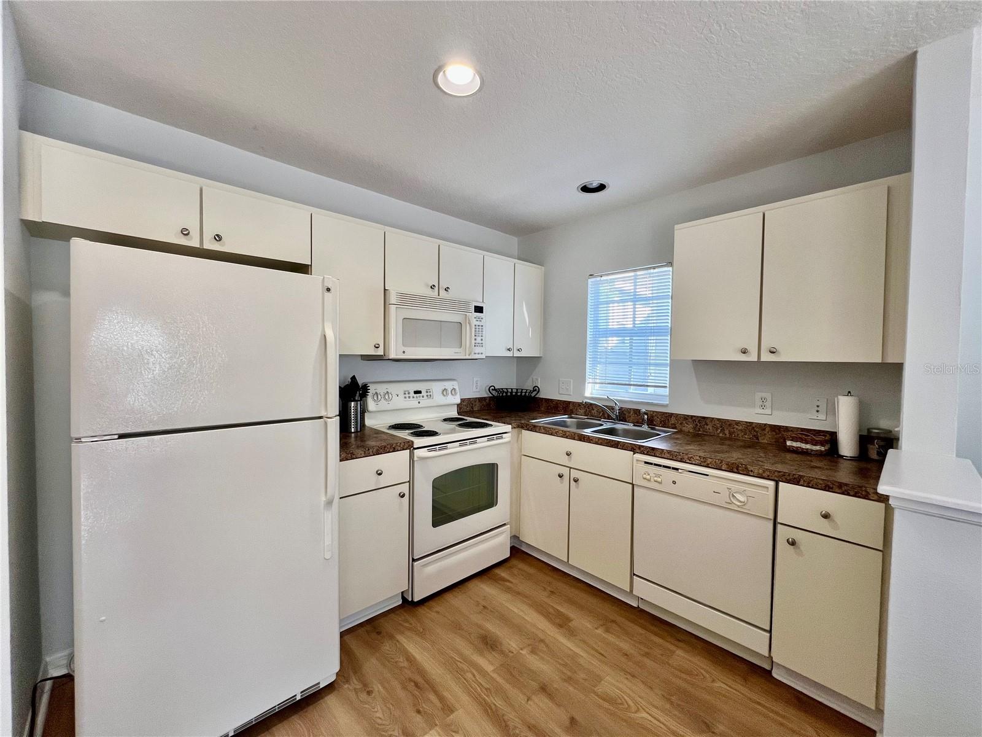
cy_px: 368
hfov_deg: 106.2
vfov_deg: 89.9
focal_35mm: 13
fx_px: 369
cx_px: 491
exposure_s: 1/120
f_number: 1.8
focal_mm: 1.57
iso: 100
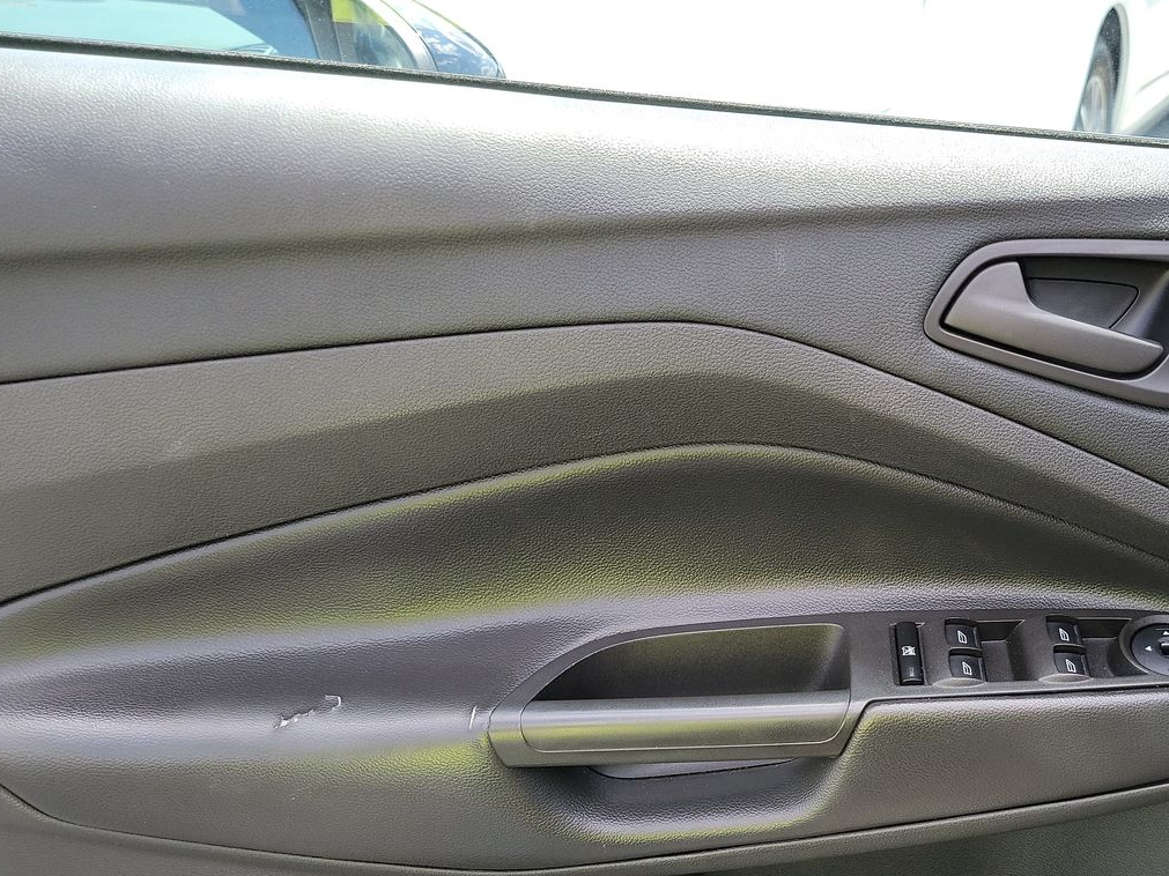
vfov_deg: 36.7
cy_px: 674
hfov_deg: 47.2
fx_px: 1283
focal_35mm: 38
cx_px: 876
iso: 50
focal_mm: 6.7
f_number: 1.8
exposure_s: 1/121
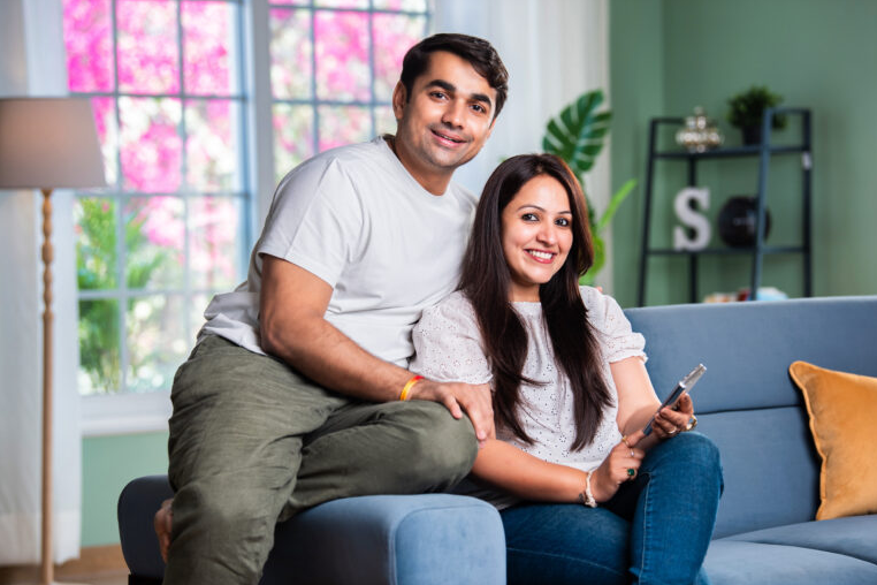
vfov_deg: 12.3
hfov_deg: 18.4
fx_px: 2704
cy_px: 292
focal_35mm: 111
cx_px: 441
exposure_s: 1/100
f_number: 3.5
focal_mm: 110
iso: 125
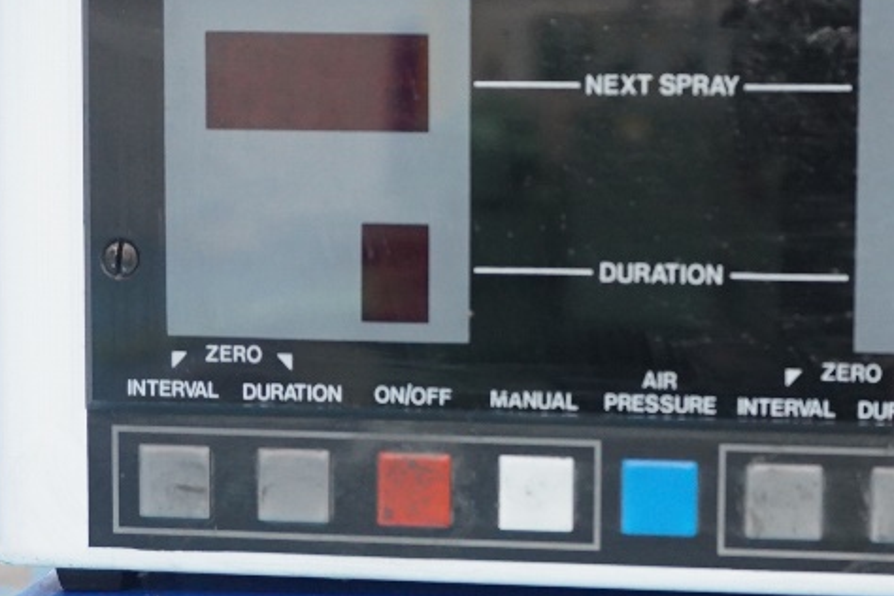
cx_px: 687
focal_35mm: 68
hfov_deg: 29.1
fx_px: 1691
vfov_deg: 19.9
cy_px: 201
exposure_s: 1/60
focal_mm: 21
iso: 1600
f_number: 4
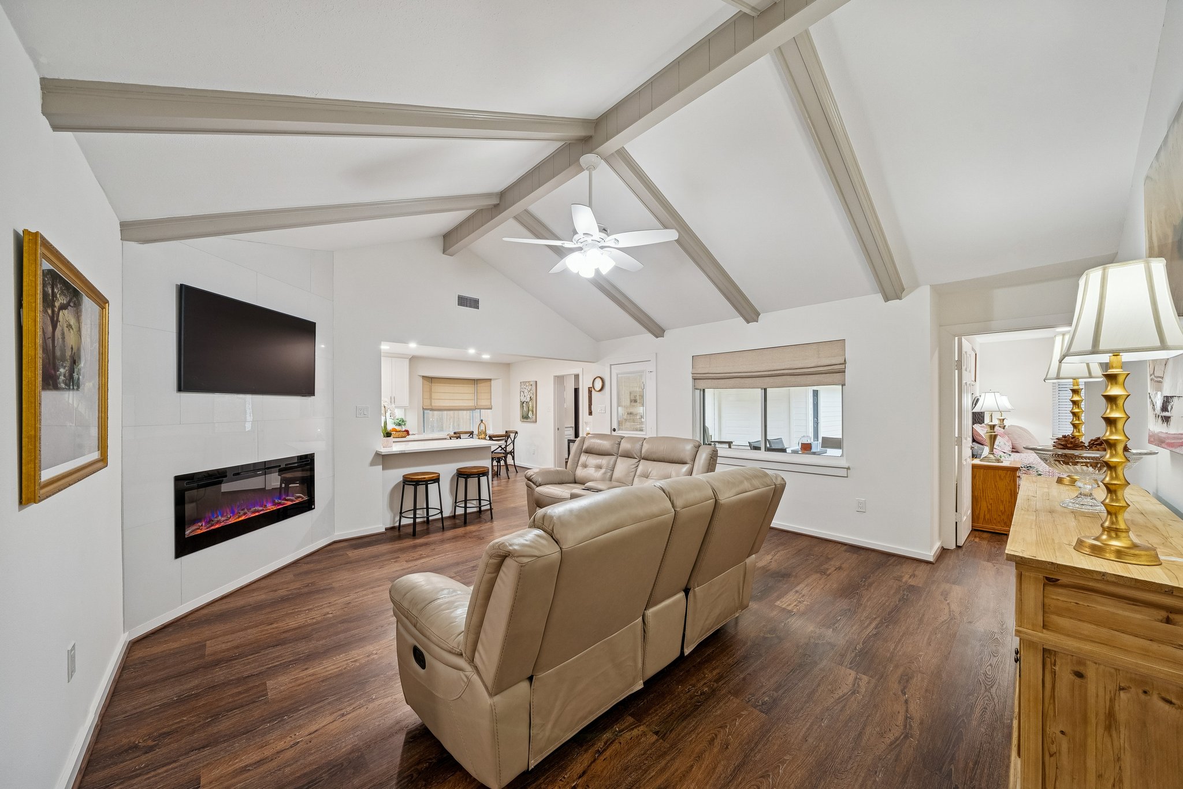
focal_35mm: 12
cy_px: 394
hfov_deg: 112.6
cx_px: 592
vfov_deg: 90.0
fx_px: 394
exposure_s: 1/10
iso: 640
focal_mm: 12
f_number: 8
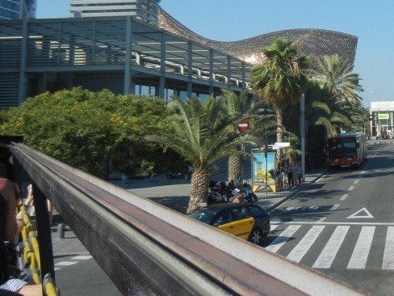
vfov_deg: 22.4
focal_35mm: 63
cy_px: -2
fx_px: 717
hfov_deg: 29.5
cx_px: 350
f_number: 7
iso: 160
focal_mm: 5.4
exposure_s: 1/436
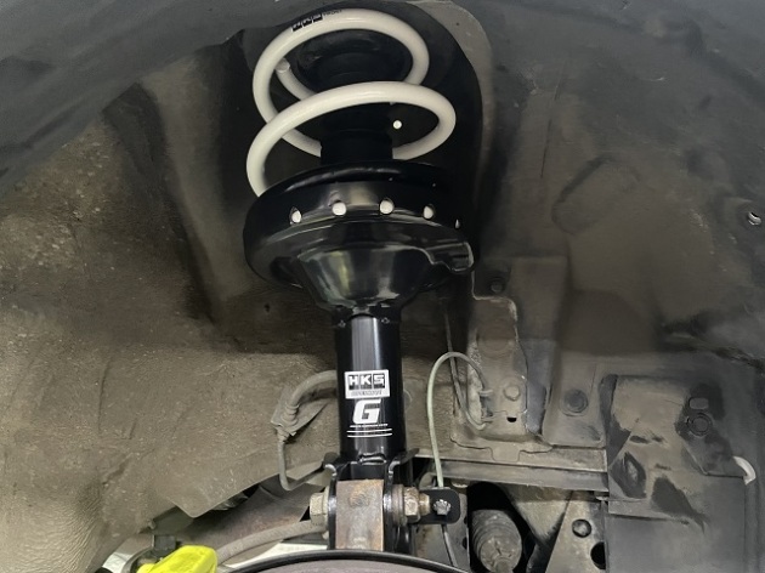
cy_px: 286
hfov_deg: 67.3
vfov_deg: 53.0
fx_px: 574
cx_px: 382
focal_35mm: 26
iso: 1000
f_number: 1.6
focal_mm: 4.2
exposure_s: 1/30
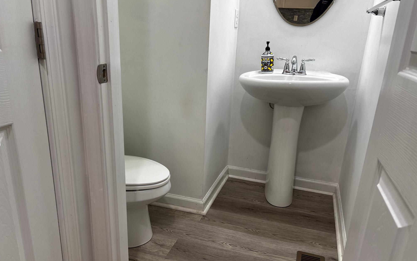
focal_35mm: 28
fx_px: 318
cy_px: 143
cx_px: 206
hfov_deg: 66.5
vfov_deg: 44.5
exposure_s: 1/120
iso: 100
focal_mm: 5.96
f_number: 1.6
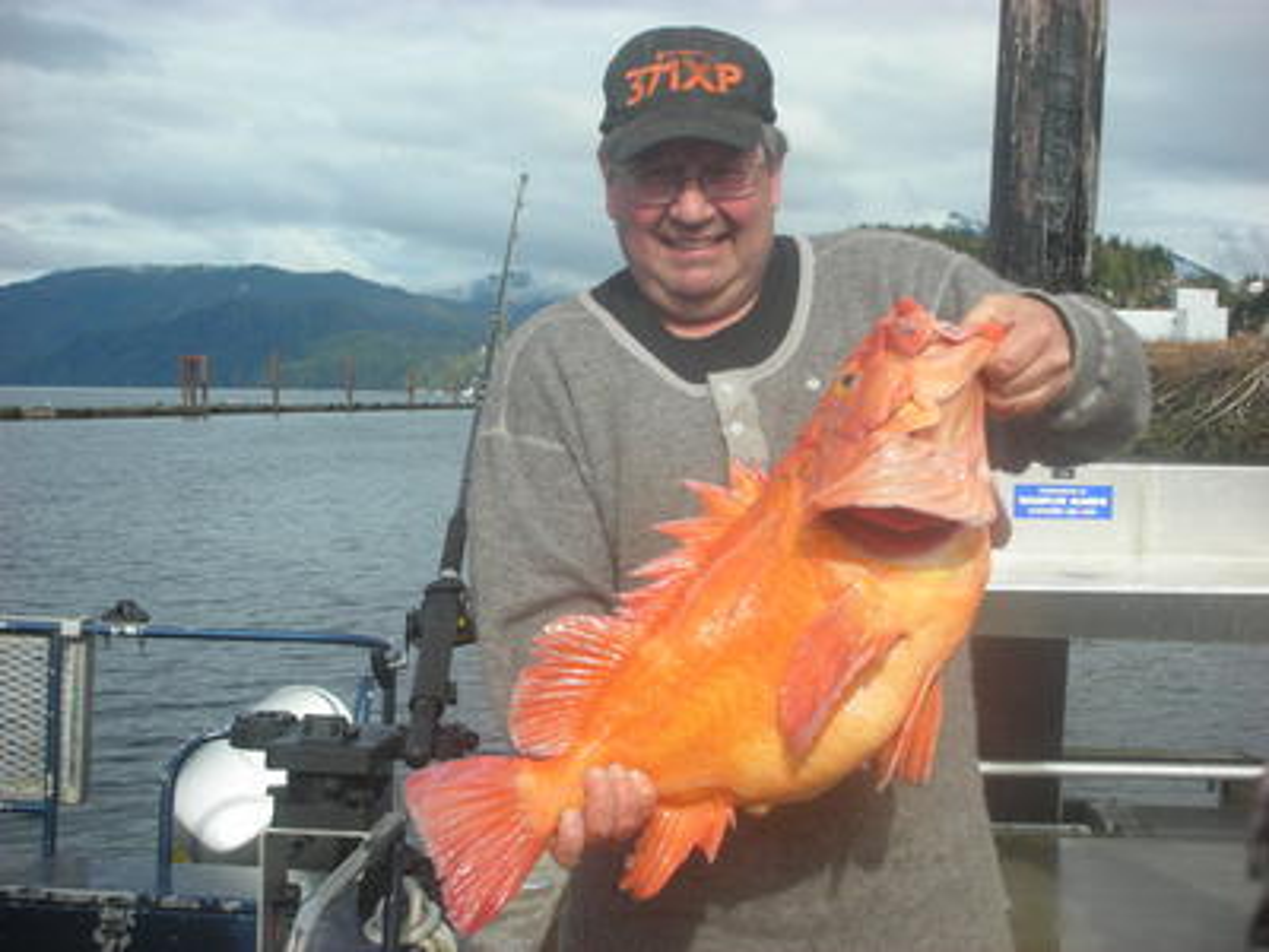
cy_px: 476
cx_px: 634
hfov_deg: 36.2
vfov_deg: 27.5
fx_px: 1943
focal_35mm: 53
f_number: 10.5
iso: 50
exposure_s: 1/55
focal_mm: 8.8
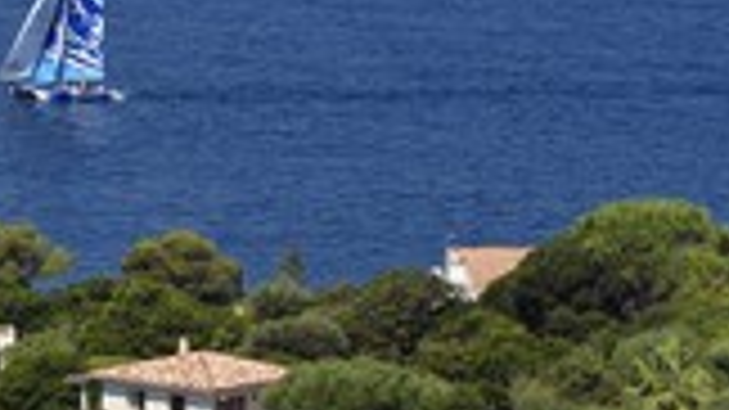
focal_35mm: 504
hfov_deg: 4.3
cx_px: 61
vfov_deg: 2.4
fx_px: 9739
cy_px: 248
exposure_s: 1/250
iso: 200
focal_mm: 185
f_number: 14
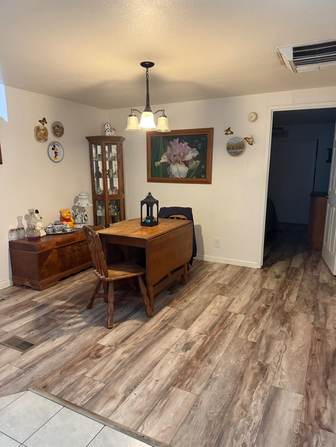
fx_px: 310
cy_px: 224
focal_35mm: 24
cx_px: 168
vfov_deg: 71.6
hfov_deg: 56.8
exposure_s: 1/60
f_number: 1.78
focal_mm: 6.76
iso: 800
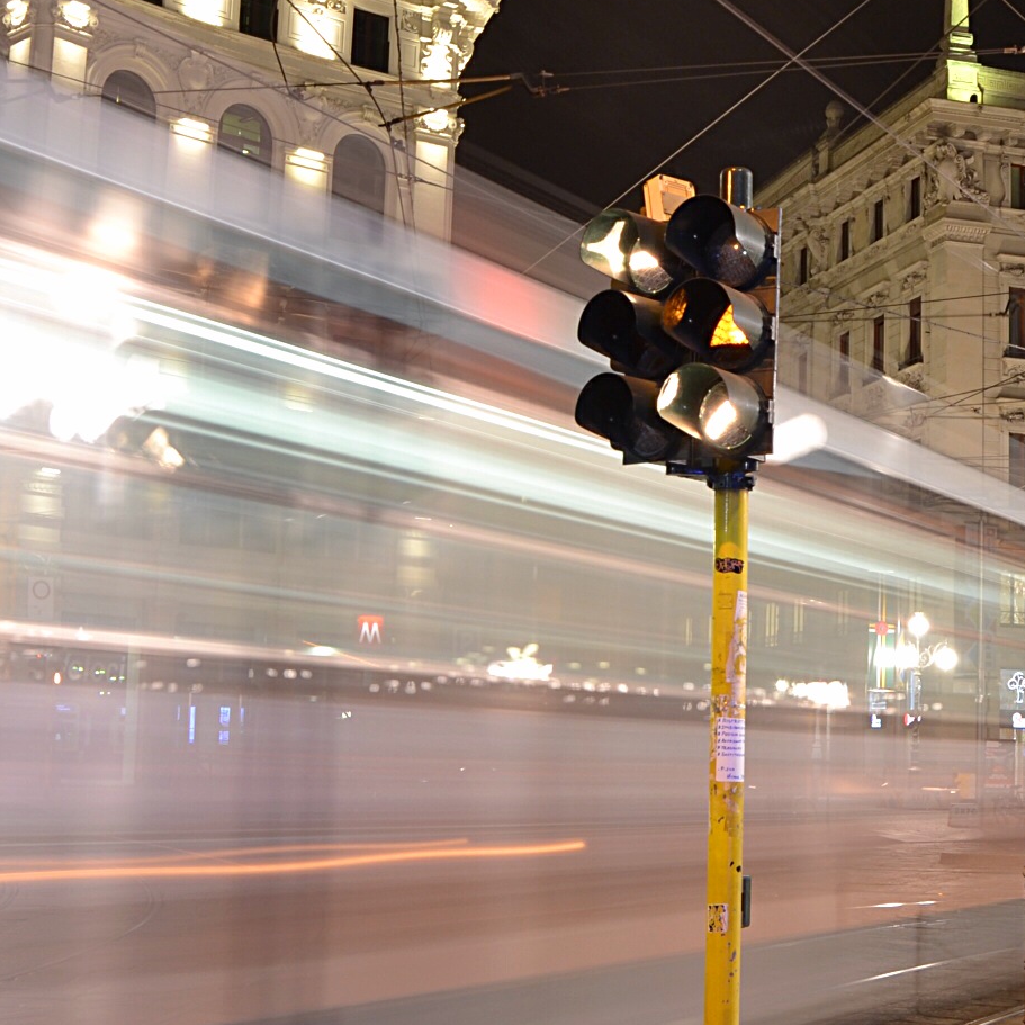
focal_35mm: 58
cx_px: 628
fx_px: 1943
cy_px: 469
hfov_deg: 29.5
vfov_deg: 29.5
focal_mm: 18
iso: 100
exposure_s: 5
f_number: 10
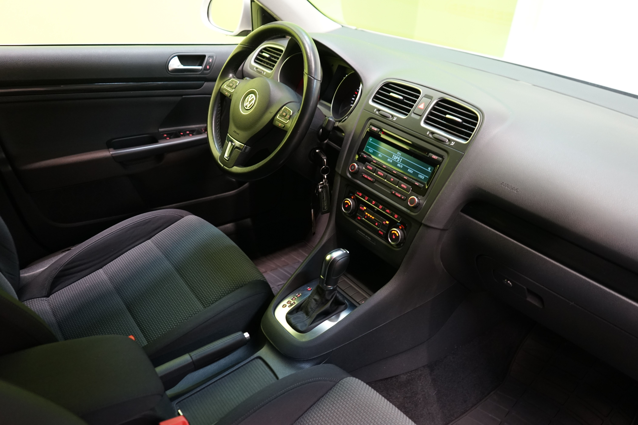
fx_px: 496
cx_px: 319
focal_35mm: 28
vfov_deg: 46.4
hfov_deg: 65.5
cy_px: 212
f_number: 3.5
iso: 1250
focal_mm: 28
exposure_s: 1/30
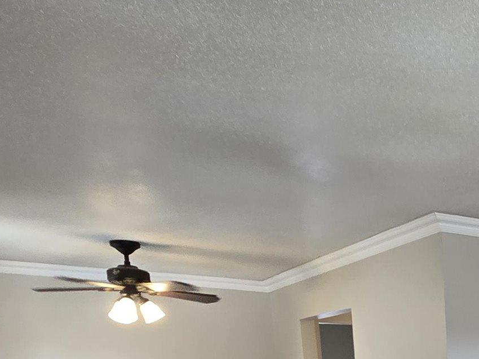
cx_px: 560
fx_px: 650
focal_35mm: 47
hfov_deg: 33.7
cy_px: 548
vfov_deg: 23.9
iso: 125
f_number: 2.2
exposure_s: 1/60
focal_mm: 2.2
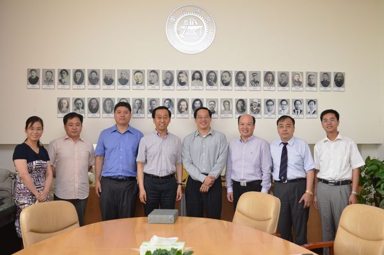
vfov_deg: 36.8
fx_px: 384
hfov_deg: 53.2
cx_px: 192
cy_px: 128
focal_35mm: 36
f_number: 4
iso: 400
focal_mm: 24
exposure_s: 1/60
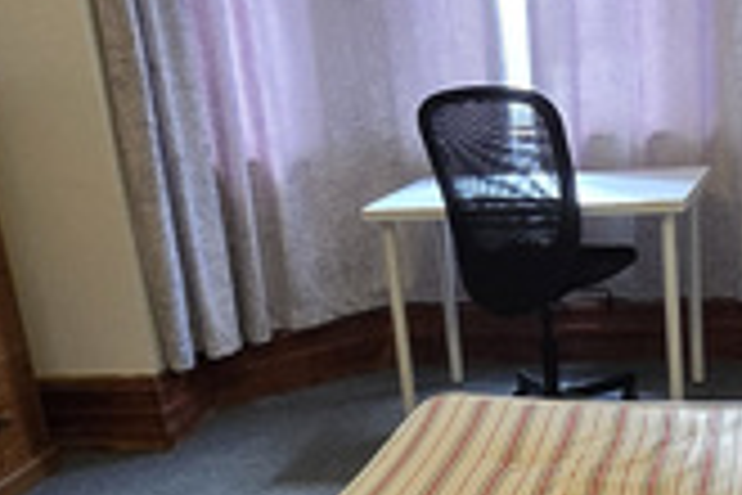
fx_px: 1216
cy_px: 477
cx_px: 571
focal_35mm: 59
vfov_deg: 22.3
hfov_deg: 33.2
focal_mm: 1.7
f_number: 2.2
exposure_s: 1/50
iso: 800
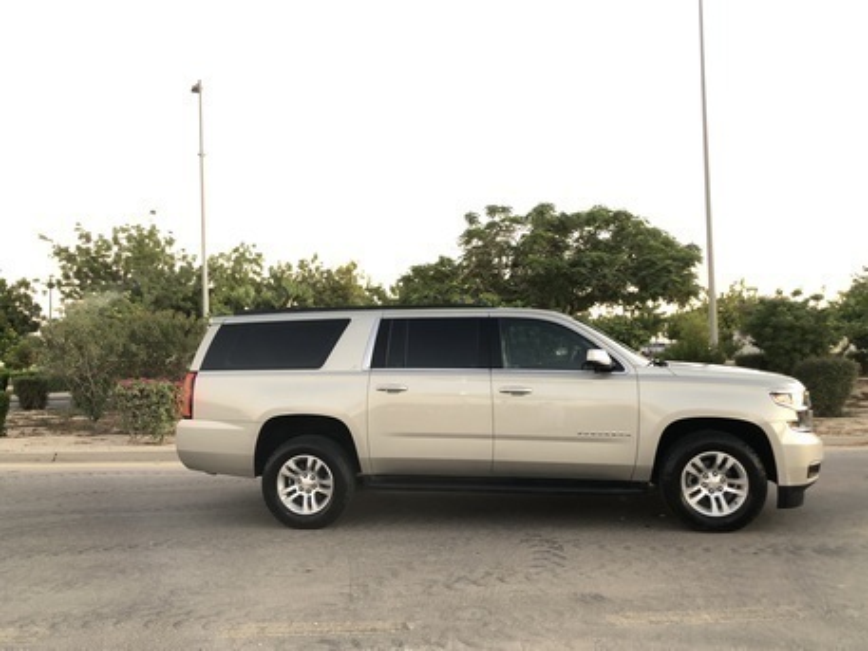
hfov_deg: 63.4
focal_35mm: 28
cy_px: 326
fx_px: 702
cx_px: 434
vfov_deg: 49.8
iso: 40
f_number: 1.8
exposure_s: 1/20
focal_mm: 4
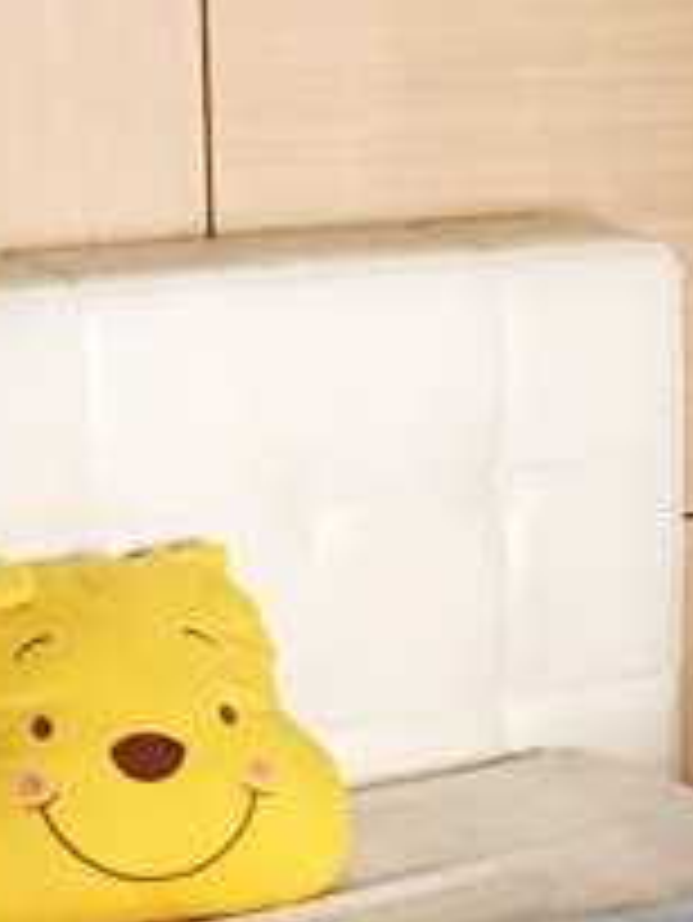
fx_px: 3013
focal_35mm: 113
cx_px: 567
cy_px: 495
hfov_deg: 13.1
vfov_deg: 17.4
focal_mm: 4.15
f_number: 2.2
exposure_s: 1/10
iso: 80
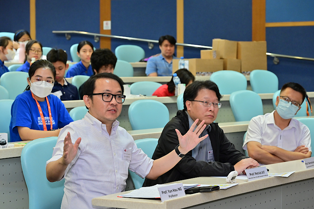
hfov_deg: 24.2
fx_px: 732
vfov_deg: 16.2
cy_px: 104
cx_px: 157
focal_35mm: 84
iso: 1600
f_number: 5.6
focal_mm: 84
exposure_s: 1/80
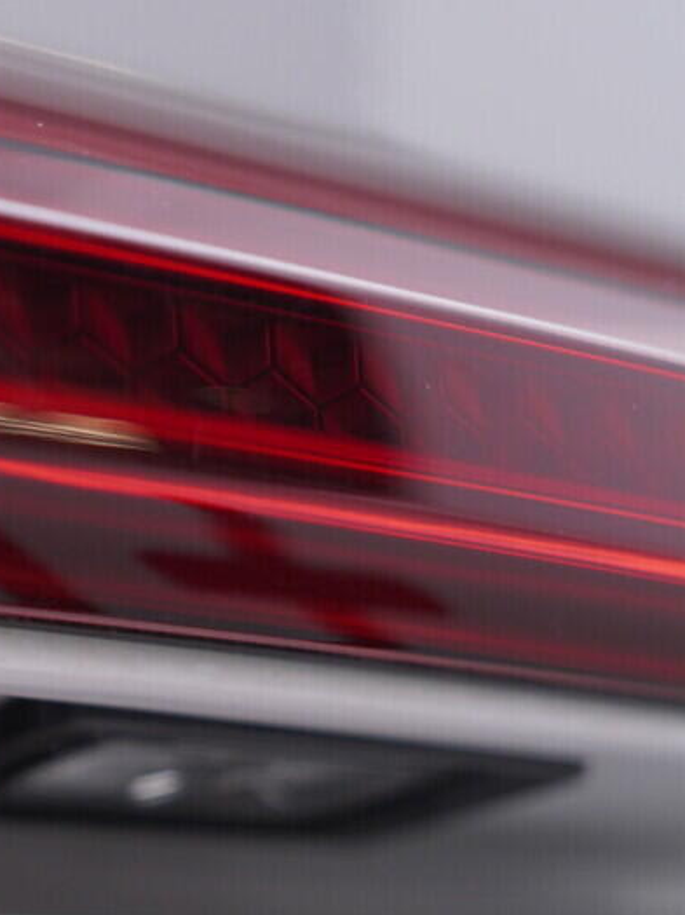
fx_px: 2510
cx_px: -525
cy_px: 765
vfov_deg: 20.4
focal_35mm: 95
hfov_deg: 13.9
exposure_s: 1/40
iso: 160
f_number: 2.8
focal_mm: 24
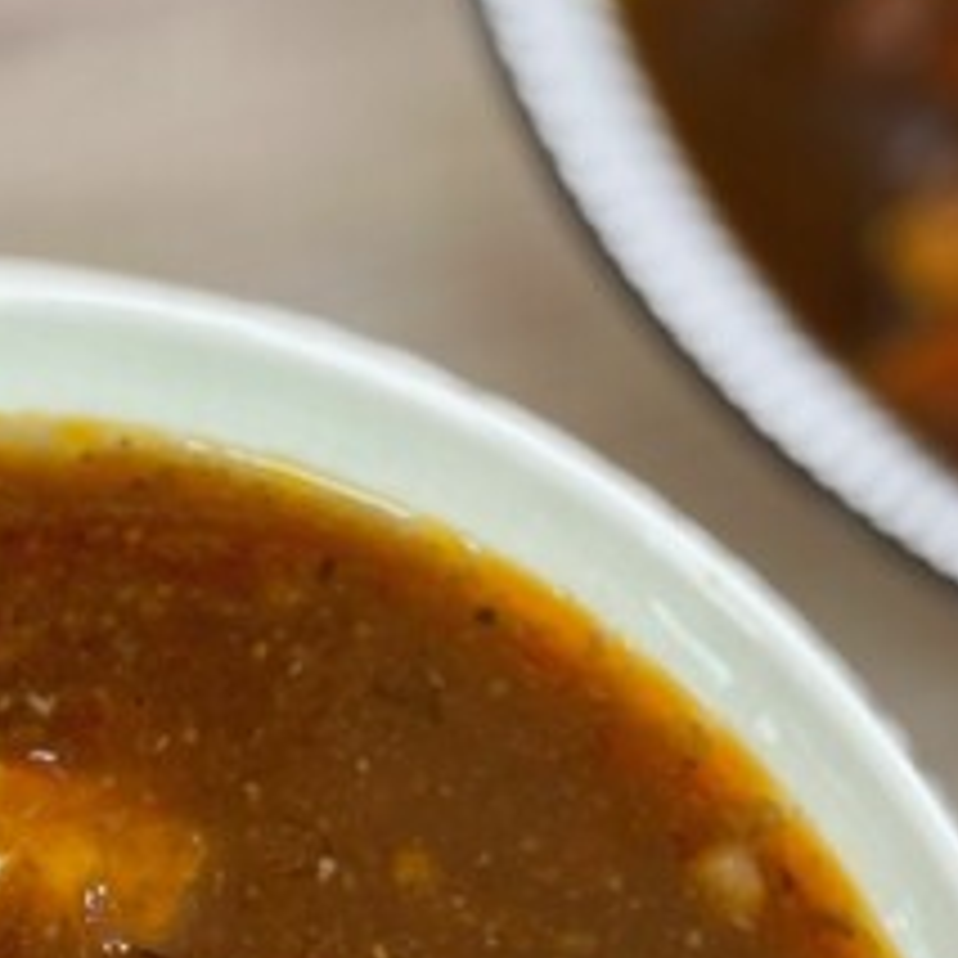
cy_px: 1345
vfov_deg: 10.1
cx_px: -29
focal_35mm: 169
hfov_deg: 10.3
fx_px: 5292
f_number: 1.78
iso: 160
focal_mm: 6.86
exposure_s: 1/60
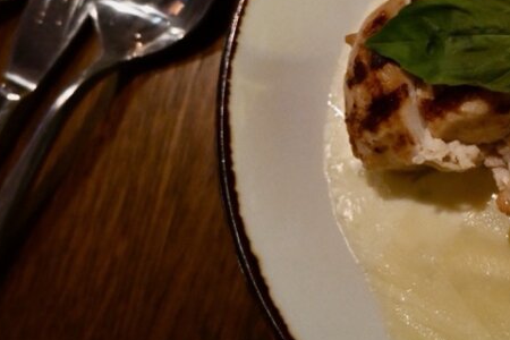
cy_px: 128
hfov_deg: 27.0
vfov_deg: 21.2
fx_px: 907
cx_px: 645
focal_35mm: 64
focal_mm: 16
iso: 3200
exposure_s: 1/60
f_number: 3.5
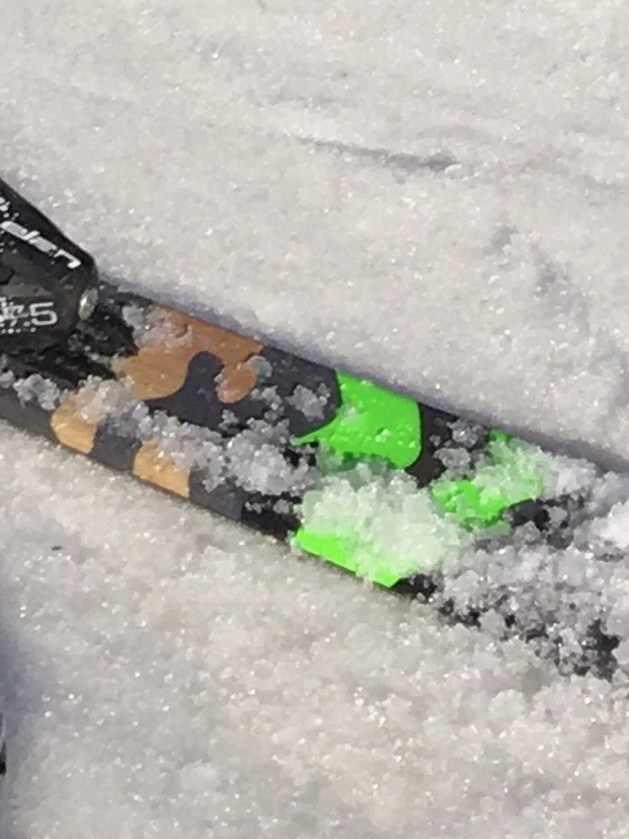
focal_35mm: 188
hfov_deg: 7.4
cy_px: -1624
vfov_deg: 8.8
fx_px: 4558
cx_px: -873
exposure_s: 1/2262
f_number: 2.2
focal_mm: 4.15
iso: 25
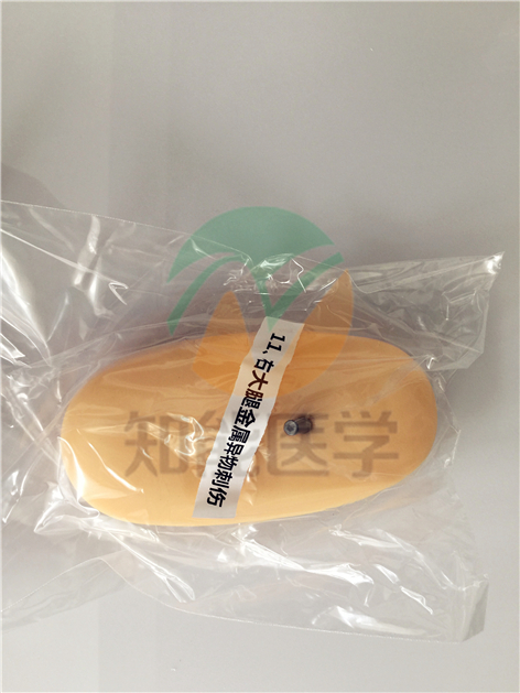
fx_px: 581
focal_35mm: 29
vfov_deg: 61.7
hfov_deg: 48.2
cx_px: 260
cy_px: 346
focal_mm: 4.15
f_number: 2.2
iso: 32
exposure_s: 1/33
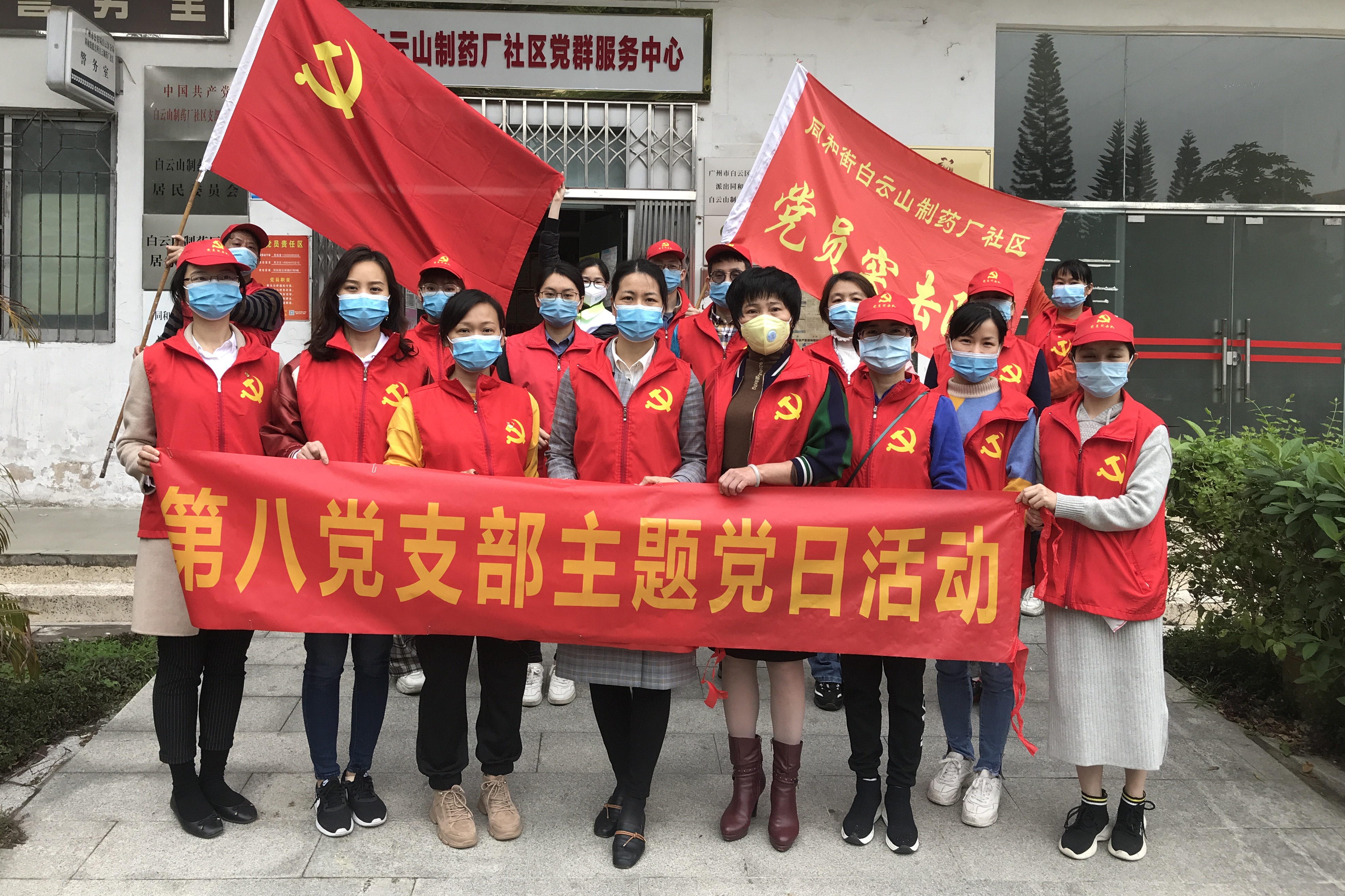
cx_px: 663
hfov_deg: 61.9
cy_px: 394
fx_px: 1121
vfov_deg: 43.5
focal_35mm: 30
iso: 20
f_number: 1.8
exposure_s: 1/129
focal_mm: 3.99
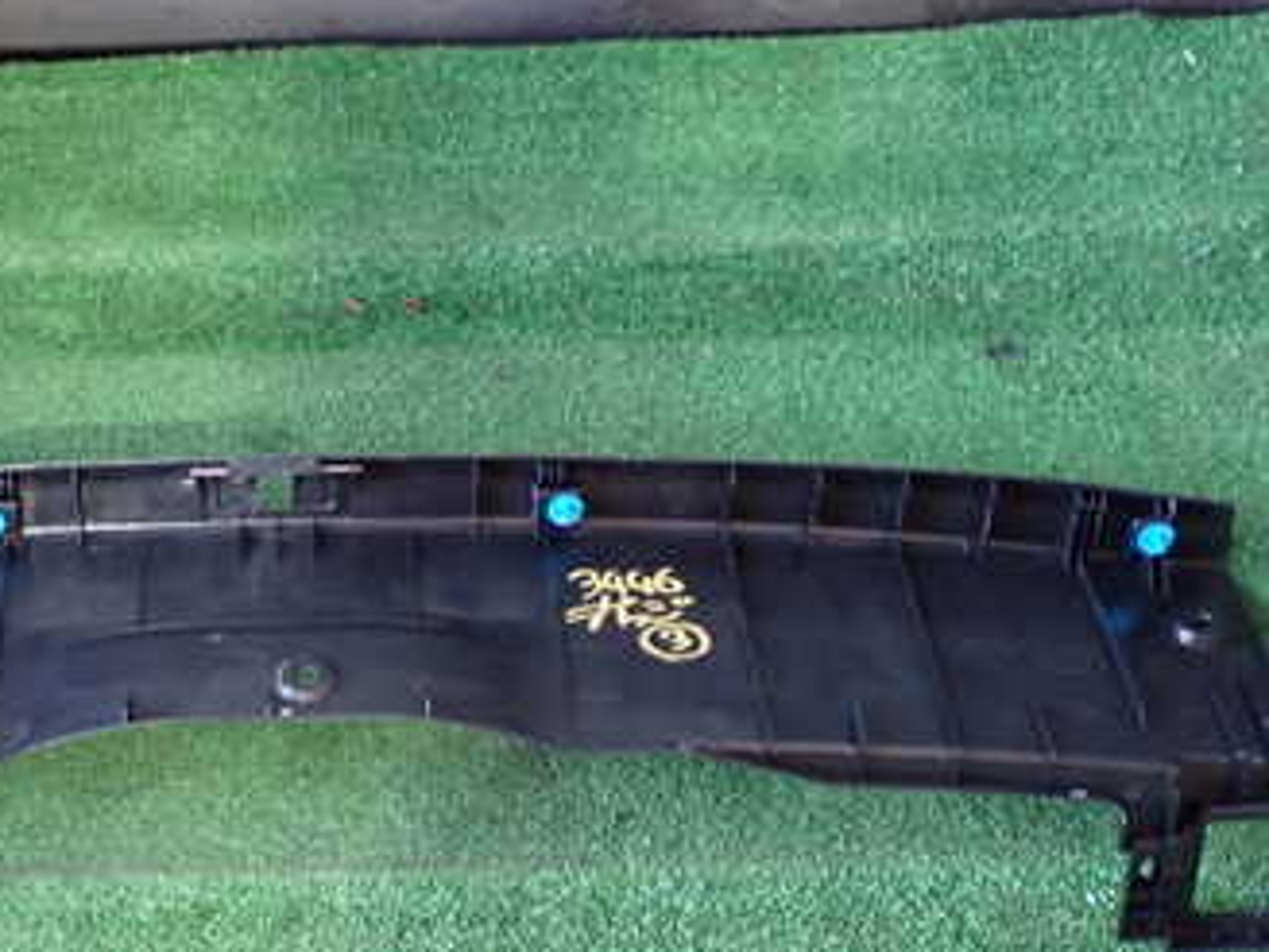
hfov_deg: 25.6
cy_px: 611
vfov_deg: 19.6
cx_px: 267
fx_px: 2749
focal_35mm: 75
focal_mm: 7.31
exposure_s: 1/25
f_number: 2.8
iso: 800
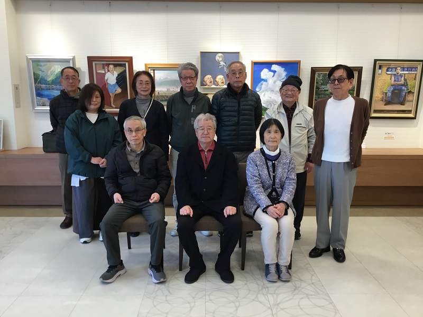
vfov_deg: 45.4
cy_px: 158
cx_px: 212
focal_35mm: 31
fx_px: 379
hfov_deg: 58.4
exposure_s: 1/30
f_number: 2.4
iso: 25
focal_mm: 3.3
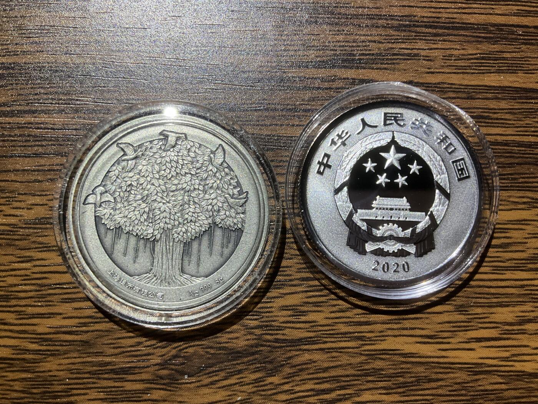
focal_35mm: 29
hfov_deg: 61.7
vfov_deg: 48.2
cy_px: 202
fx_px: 451
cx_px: 269
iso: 125
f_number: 1.8
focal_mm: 3
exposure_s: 1/60
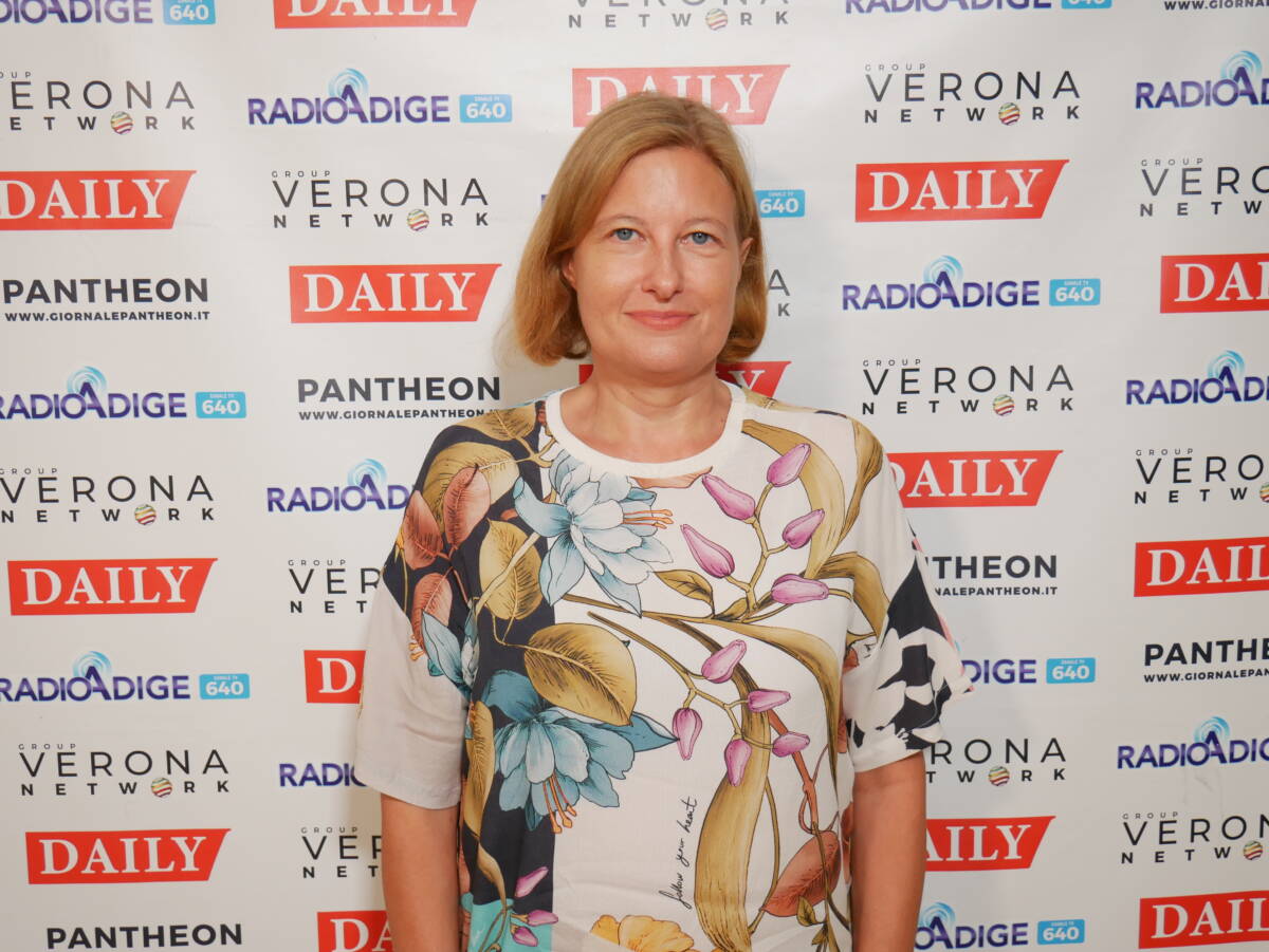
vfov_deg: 32.9
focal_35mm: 44
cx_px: 634
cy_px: 476
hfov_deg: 42.9
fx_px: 1614
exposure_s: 1/60
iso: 800
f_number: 4.2
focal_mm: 22
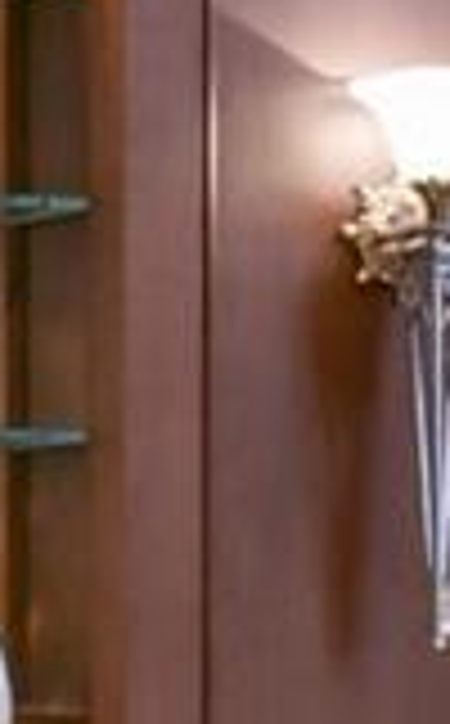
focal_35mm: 198
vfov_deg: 10.6
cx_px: -544
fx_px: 3904
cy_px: 612
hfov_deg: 6.4
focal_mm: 19.5
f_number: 8
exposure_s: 1/20
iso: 3200
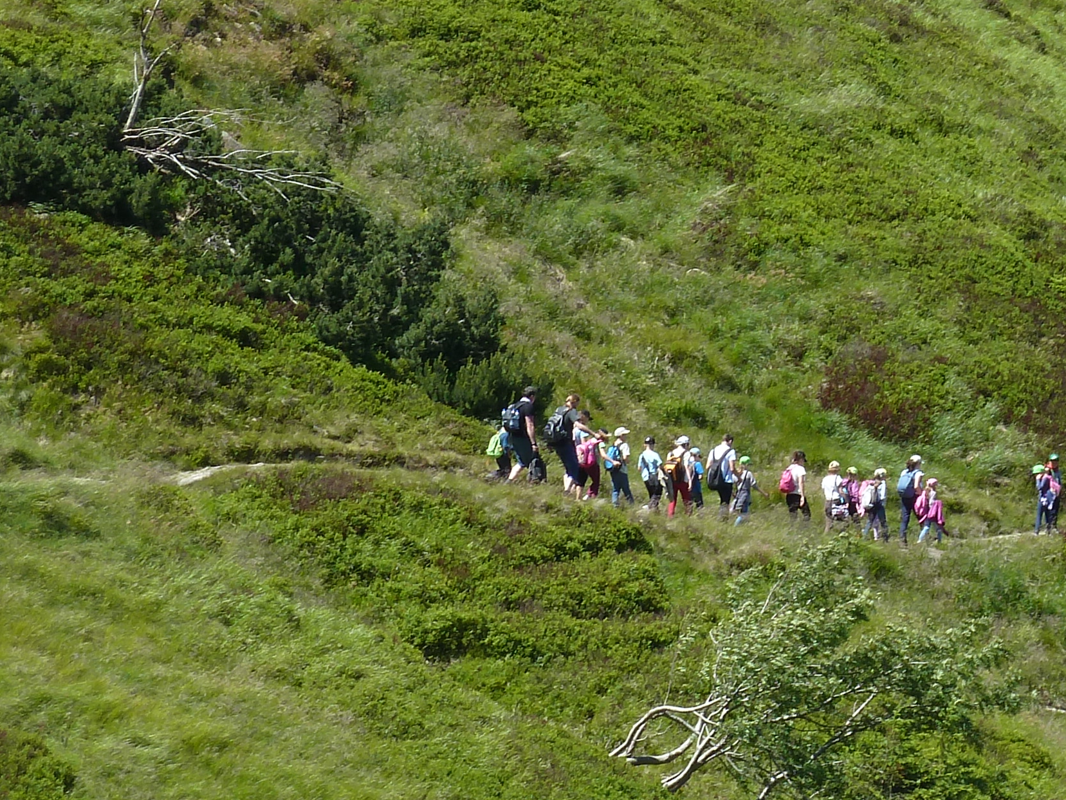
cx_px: 1152
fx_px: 7730
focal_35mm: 251
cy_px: 8
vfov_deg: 5.9
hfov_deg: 7.8
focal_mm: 17
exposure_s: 1/250
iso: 80
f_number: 4.3
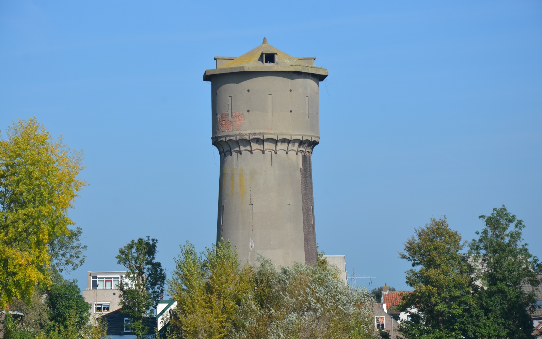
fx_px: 2083
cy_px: 169
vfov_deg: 9.3
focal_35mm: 141
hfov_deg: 14.8
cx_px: 271
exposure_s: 1/250
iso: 100
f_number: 8
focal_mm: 92
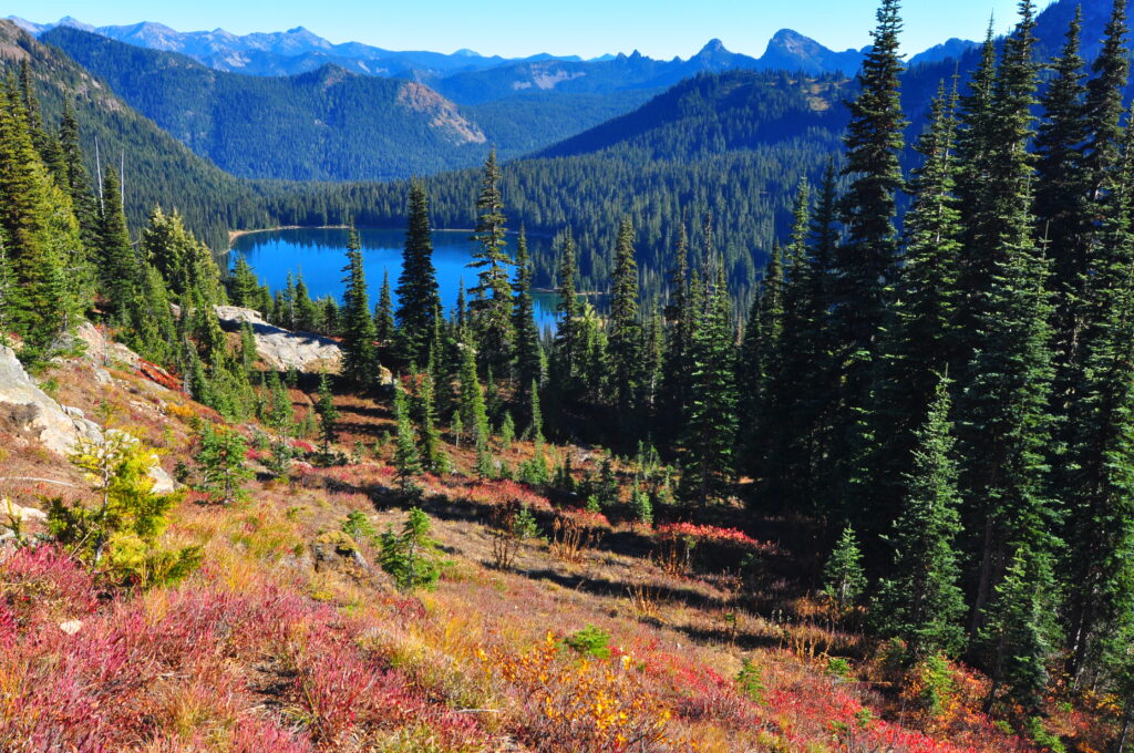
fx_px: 1133
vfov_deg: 36.8
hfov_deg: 53.2
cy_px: 376
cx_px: 567
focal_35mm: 36
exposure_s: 1/160
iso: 200
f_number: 11
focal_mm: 24
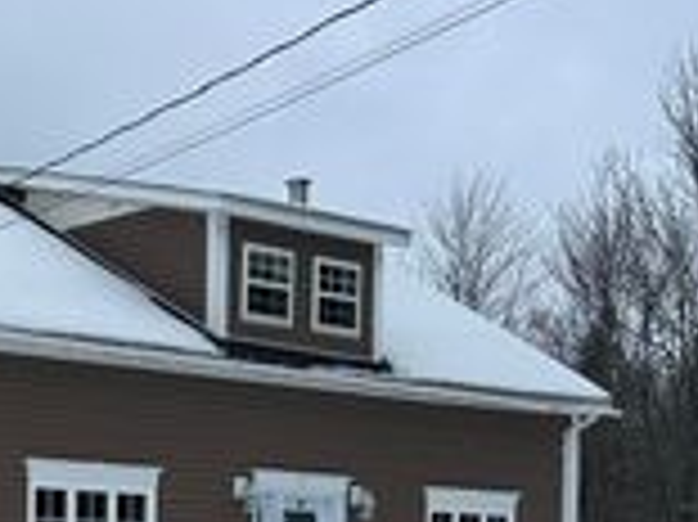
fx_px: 1692
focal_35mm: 84
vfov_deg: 17.0
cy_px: 574
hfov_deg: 20.6
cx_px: -284
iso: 50
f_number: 1.5
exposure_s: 1/2353
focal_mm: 5.7
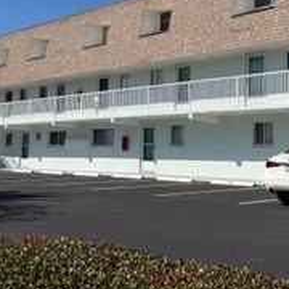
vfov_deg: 28.8
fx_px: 557
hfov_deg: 29.0
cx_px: 165
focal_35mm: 59
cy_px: 84
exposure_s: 1/6711
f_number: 1.78
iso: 80
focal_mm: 6.76
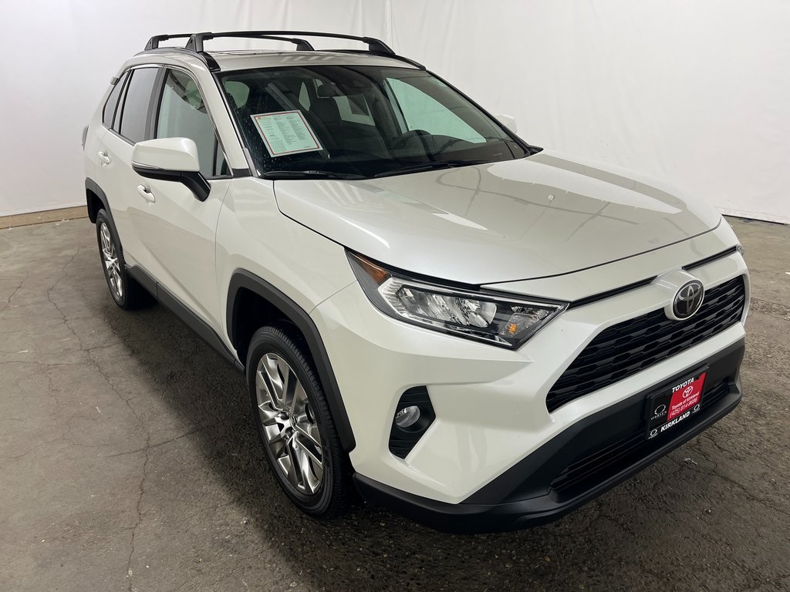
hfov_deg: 67.3
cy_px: 296
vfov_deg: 53.1
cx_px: 395
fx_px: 593
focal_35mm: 26
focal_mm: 5.1
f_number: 1.6
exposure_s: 1/121
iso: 64
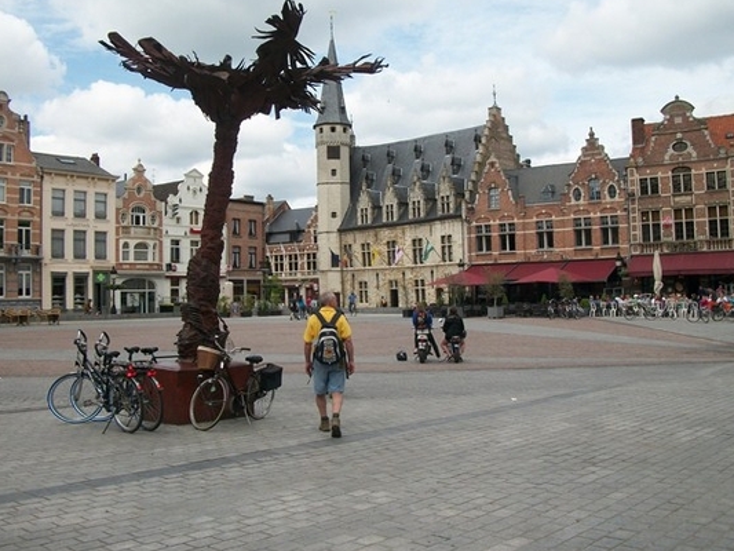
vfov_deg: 39.6
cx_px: 366
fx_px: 764
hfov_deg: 51.3
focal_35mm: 36
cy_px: 251
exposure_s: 1/160
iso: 80
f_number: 8.8
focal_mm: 5.7
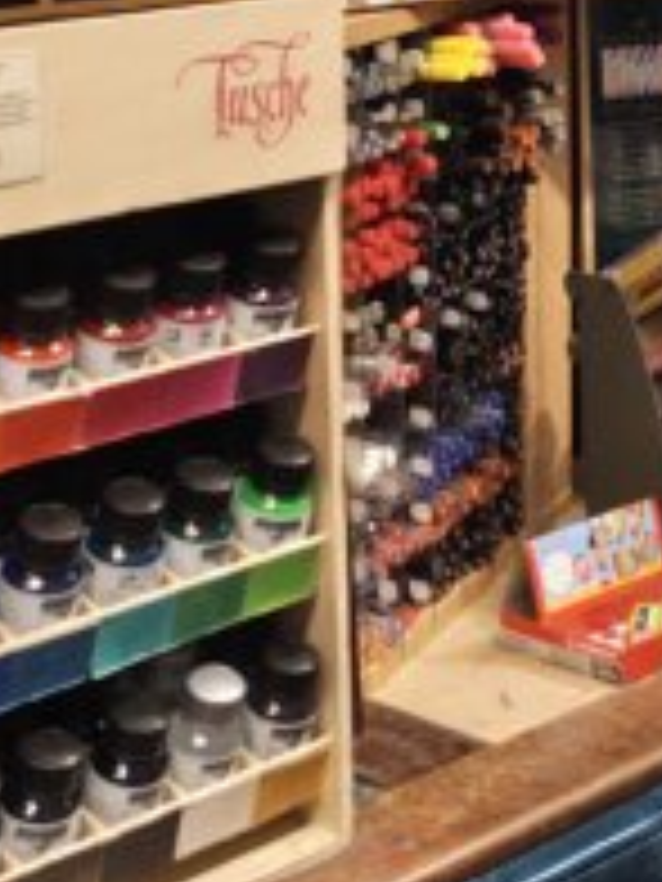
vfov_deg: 19.3
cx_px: 662
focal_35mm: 98
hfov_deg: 14.8
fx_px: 2499
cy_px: -40
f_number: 1.88
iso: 2045
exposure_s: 1/33.3
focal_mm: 5.56
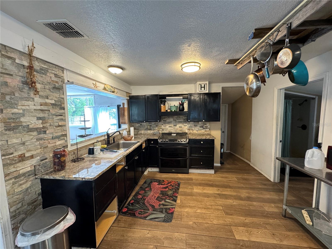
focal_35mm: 14
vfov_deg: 85.7
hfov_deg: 102.1
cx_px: 166
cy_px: 124
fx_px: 134
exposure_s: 1/60
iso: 320
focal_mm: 2.22
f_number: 2.2
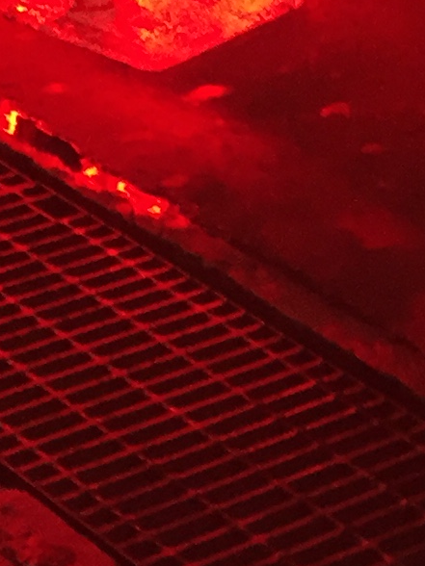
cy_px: -999
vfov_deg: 9.9
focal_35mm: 161
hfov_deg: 9.0
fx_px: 2636
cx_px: -185
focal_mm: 4.15
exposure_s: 1/30
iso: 125
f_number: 2.2
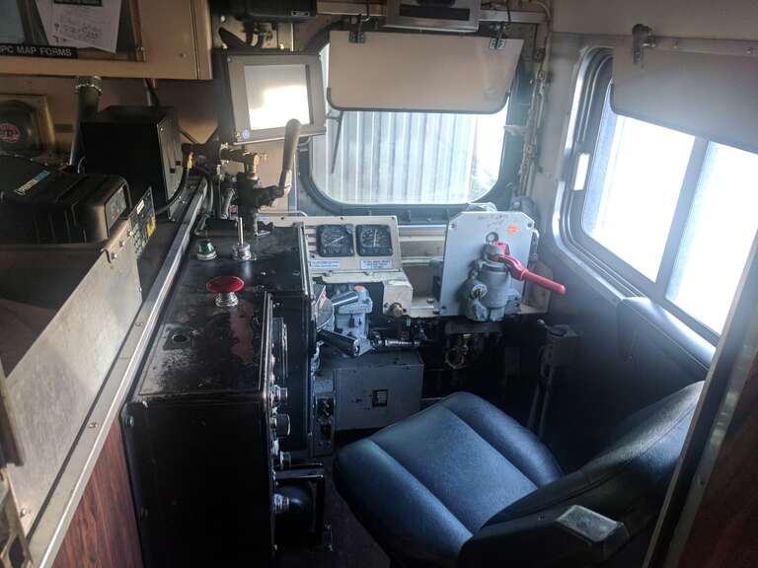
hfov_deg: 67.3
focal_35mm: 26
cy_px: 284
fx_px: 569
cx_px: 379
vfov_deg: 53.1
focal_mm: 4.67
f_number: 2
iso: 221
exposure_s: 1/60
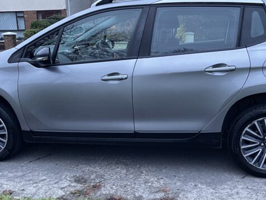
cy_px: 121
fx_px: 323
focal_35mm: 42
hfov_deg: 44.8
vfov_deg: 34.2
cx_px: 139
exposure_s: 1/60
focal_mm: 5.1
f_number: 1.6
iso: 320
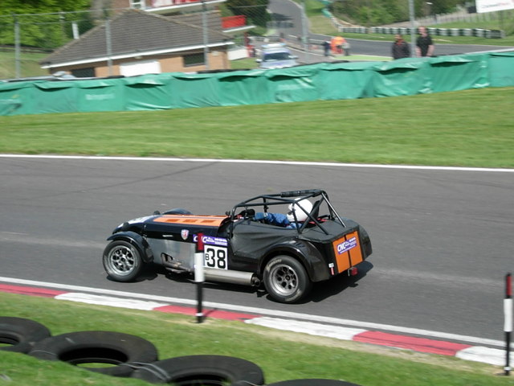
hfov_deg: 17.4
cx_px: 257
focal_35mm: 113
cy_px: 193
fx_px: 1678
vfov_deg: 13.1
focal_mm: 23.4
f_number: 4.9
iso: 64
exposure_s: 1/512
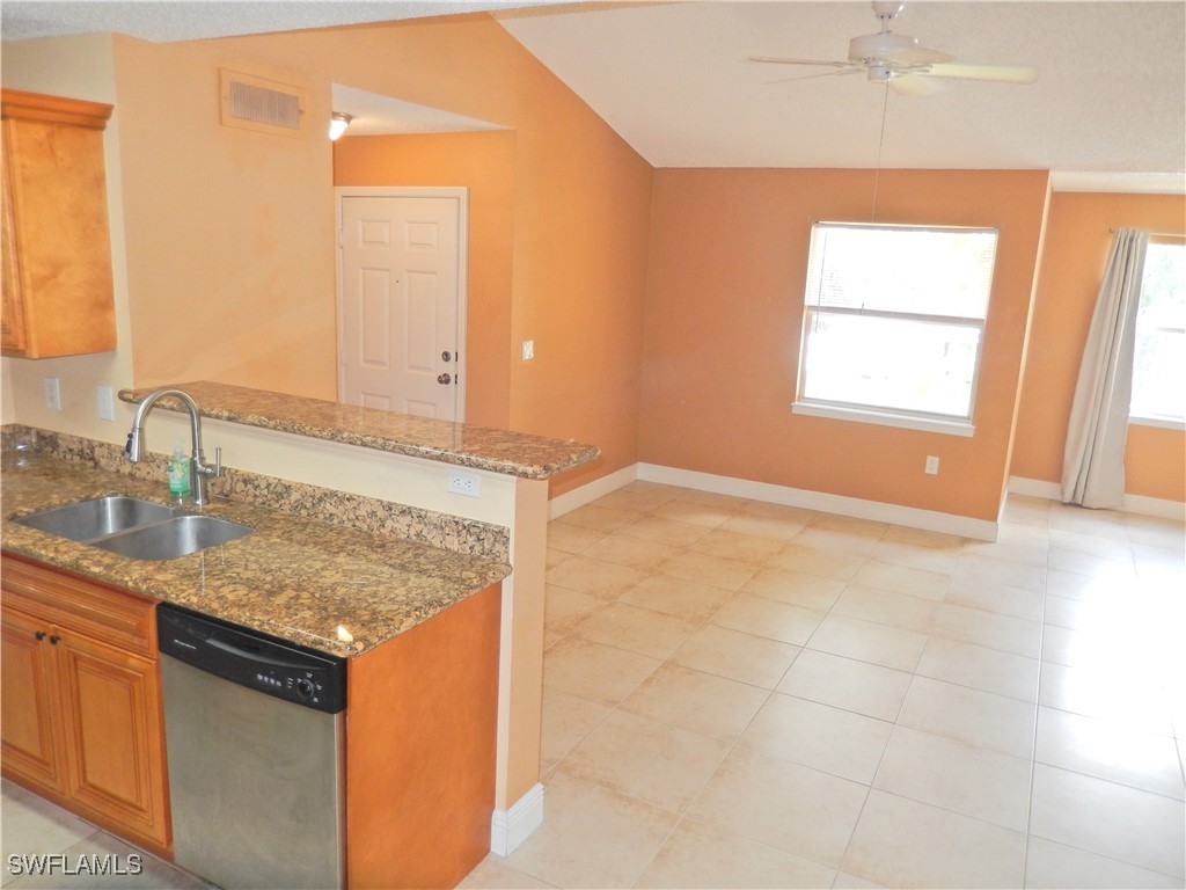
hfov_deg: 69.4
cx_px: 593
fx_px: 857
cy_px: 445
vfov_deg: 54.9
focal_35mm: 25
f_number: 3.4
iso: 200
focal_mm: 4.5
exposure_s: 1/30
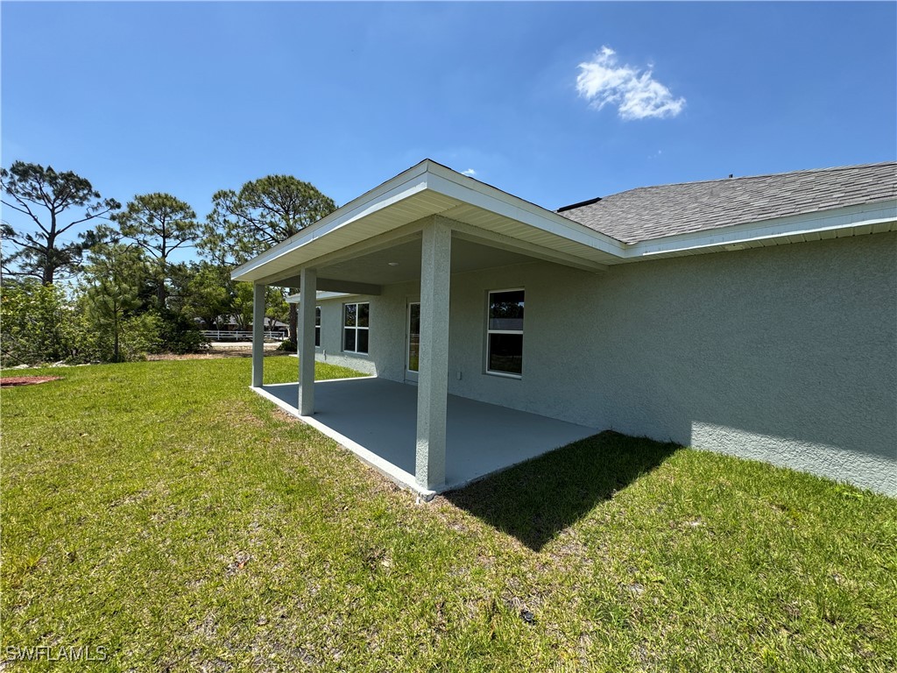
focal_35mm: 14
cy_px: 336
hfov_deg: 102.1
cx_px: 448
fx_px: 363
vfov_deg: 85.7
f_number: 2.2
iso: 50
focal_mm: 2.22
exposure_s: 1/993
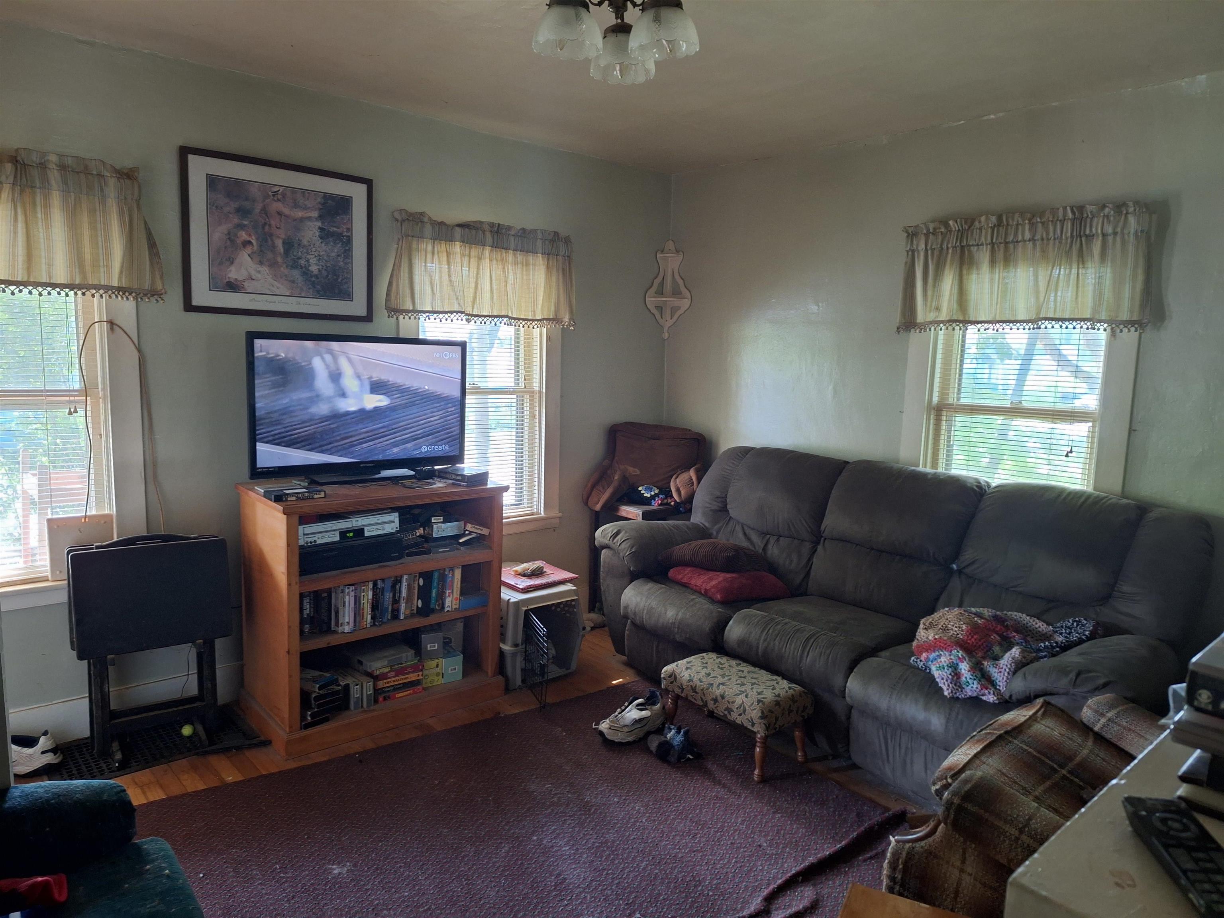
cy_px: 459
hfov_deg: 73.9
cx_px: 612
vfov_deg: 58.9
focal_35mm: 23
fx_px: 813
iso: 400
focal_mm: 5.54
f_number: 1.8
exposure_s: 1/24
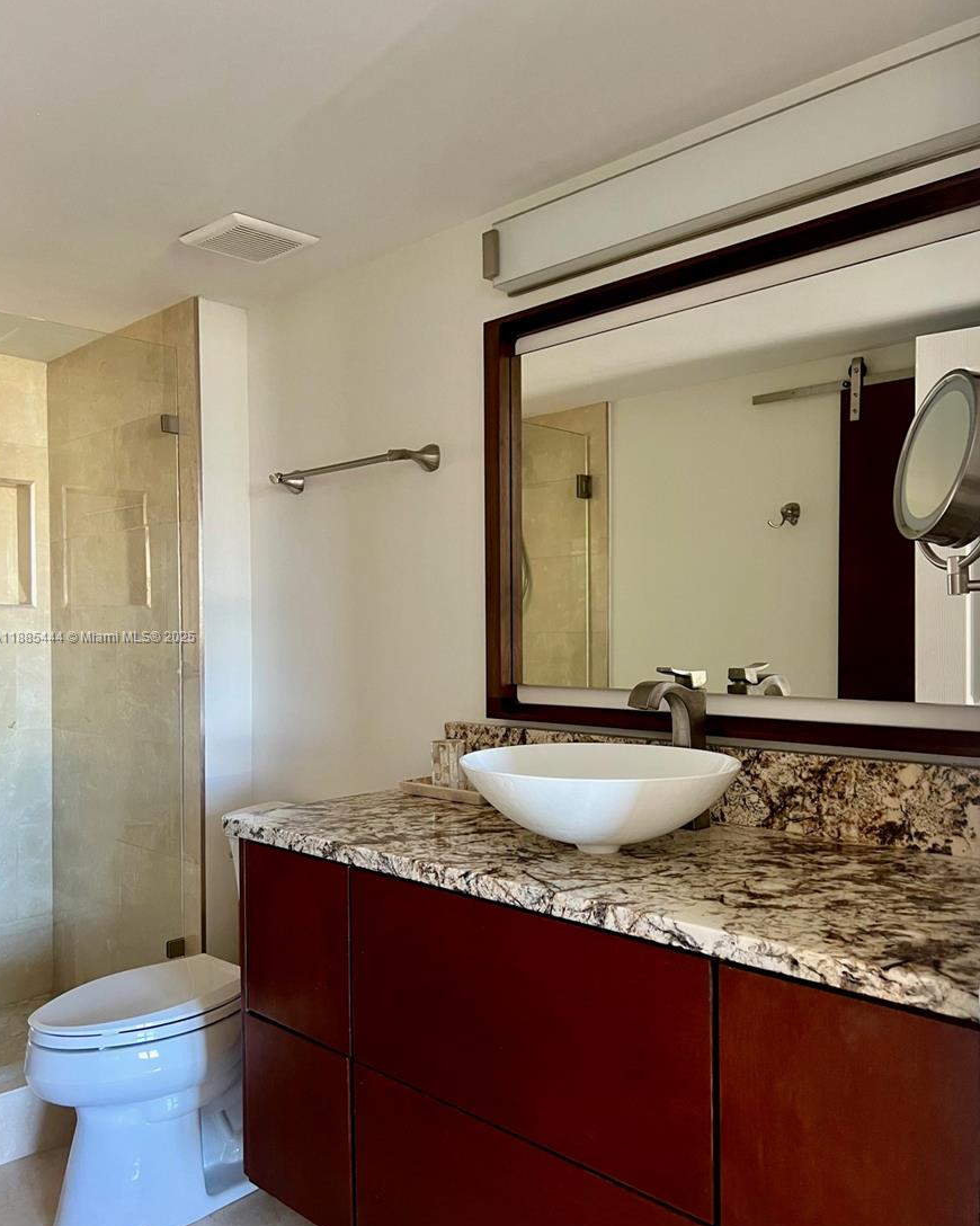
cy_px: 638
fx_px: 1015
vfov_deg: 62.2
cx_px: 496
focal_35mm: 28
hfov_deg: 51.5
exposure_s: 1/60
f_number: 1.5
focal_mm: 5.7
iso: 320
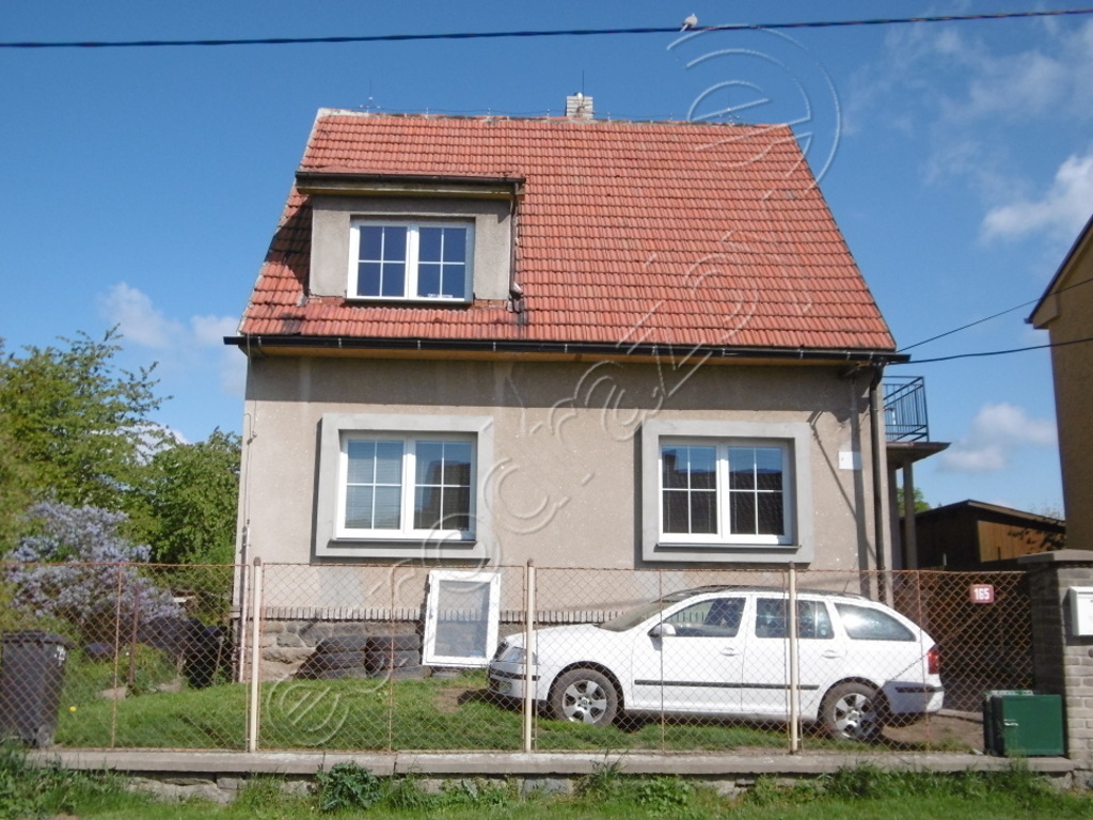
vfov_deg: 44.2
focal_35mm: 32
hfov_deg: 56.8
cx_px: 546
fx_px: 1010
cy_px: 410
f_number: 8.8
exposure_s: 1/500
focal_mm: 5.8
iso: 200
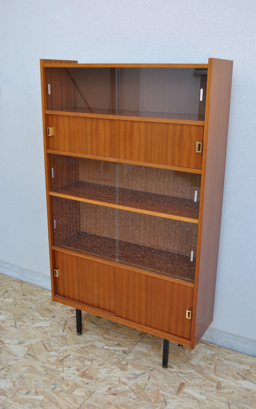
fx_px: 413
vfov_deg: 52.7
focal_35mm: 37
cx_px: 135
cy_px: 203
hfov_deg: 34.4
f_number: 5.6
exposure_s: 1/125
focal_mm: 24
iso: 200
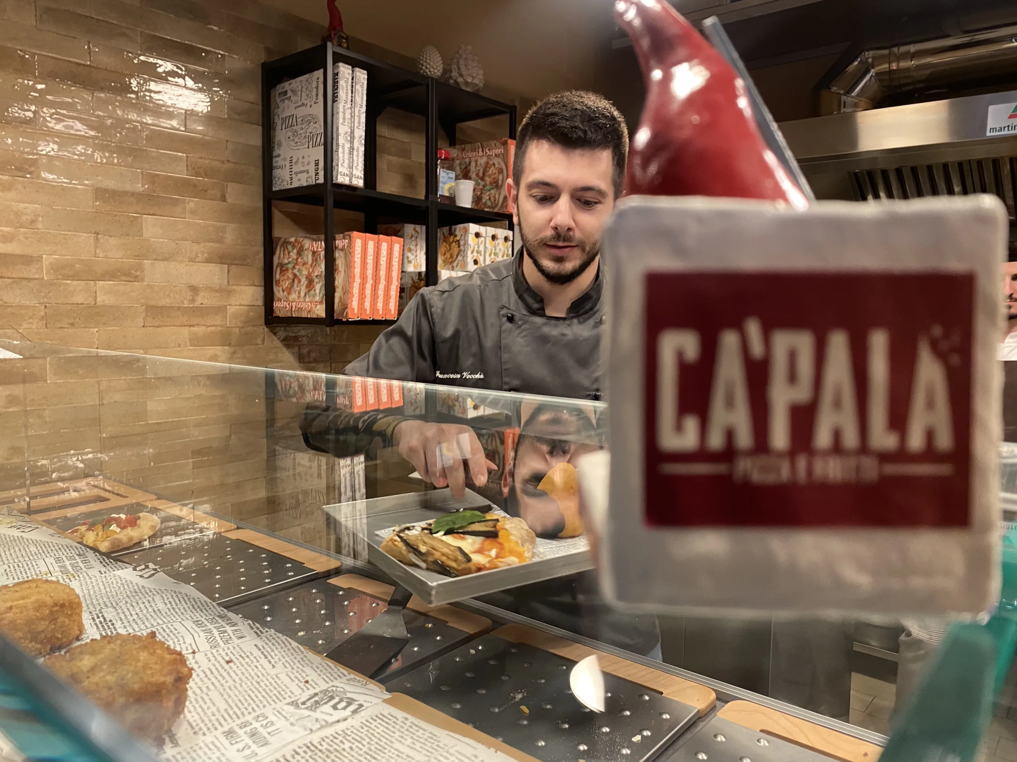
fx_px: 764
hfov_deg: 67.3
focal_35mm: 26
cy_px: 381
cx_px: 508
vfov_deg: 53.1
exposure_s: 1/50
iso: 200
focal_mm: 4.25
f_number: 1.8
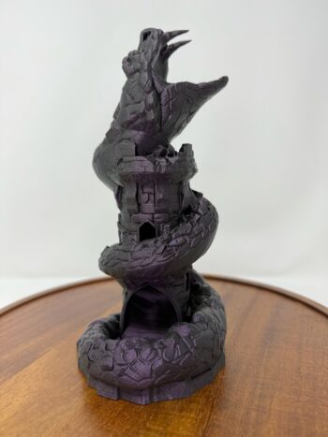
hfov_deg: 56.8
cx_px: 164
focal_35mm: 24
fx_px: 303
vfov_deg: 71.6
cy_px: 218
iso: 64
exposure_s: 1/143
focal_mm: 6.76
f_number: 1.78
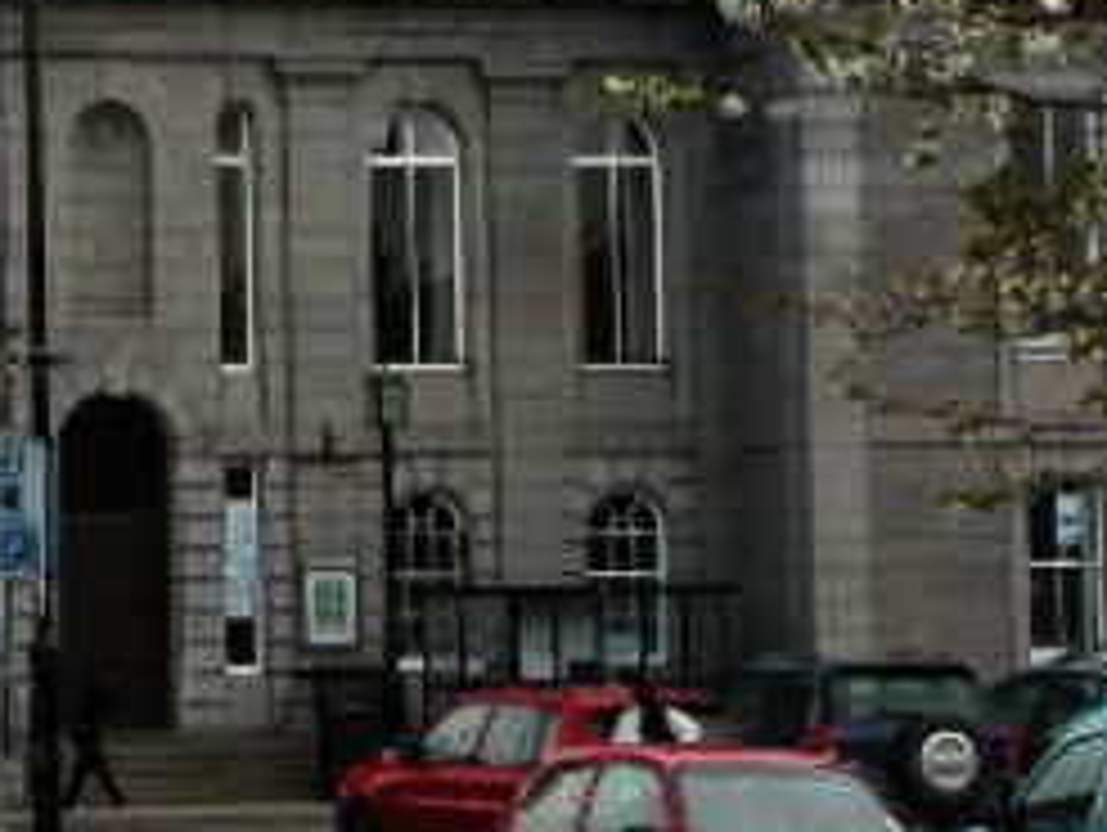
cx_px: -189
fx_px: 5954
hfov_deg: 10.5
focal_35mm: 186
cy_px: 99
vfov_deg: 8.0
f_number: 5.7
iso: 100
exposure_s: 1/221
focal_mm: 15.7
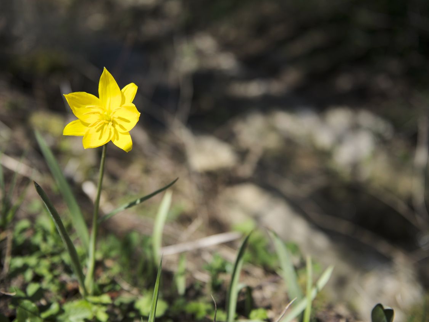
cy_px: 162
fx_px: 570
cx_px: 189
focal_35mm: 46
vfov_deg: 31.5
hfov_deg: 41.2
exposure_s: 1/2500
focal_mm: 42
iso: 200
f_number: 2.8
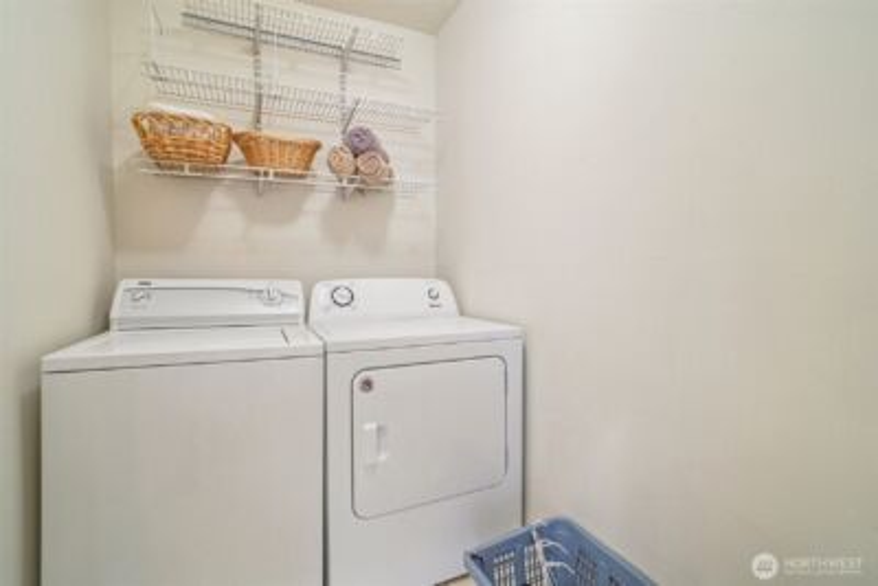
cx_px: 439
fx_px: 390
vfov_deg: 73.8
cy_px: 293
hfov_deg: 96.7
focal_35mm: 16
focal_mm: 16
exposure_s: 1/8
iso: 1600
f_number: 8
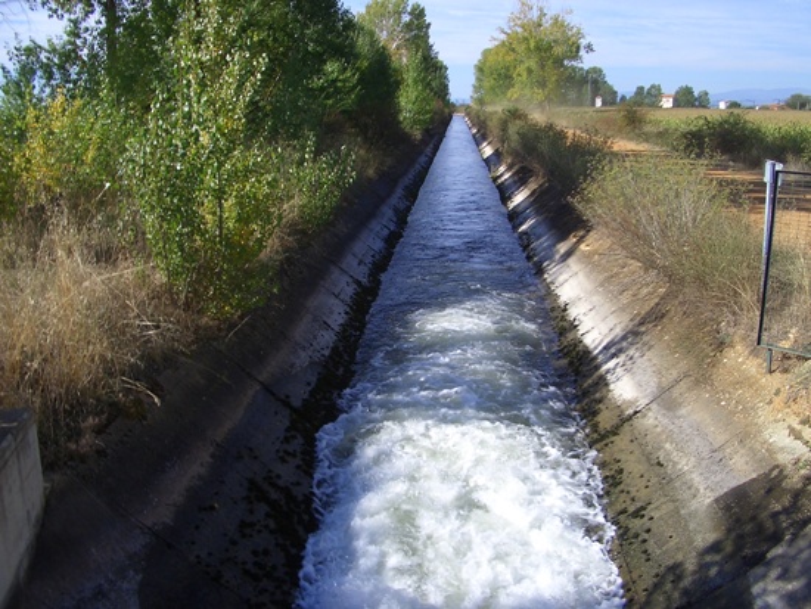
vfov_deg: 40.7
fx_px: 820
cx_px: 406
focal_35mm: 35
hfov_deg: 52.6
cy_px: 304
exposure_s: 1/500
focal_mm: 5.8
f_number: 4.3
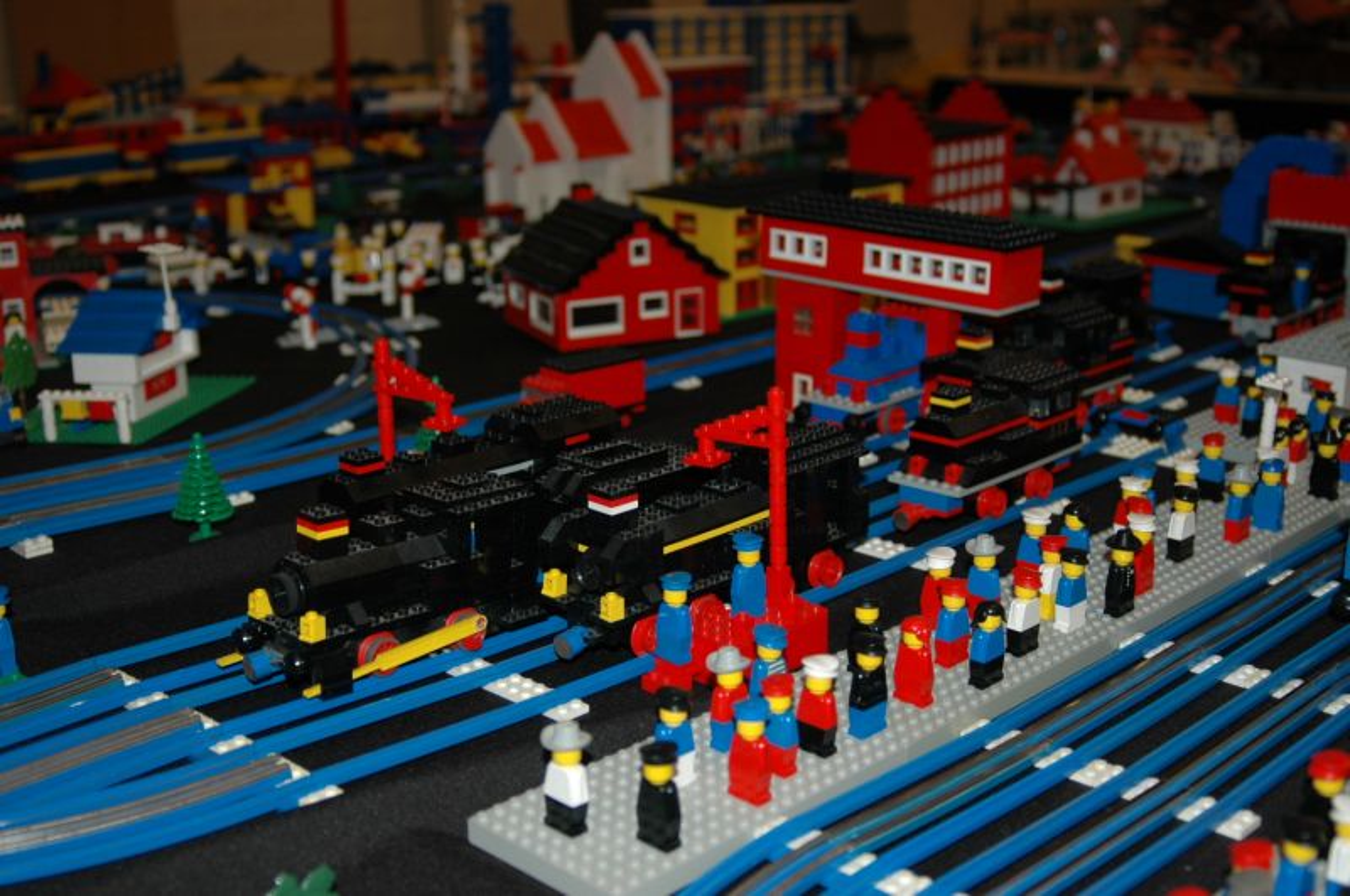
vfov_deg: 28.9
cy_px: 448
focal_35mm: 46
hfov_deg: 42.4
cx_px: 675
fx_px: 1741
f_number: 3.3
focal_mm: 31
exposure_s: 1/60
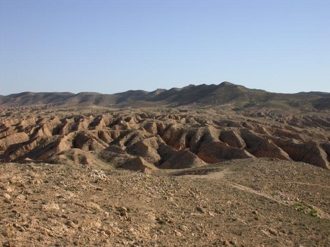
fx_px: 534
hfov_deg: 34.3
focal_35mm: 56
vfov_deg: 26.1
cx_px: 165
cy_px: 124
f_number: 6.8
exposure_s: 1/385
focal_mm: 11.6
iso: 100
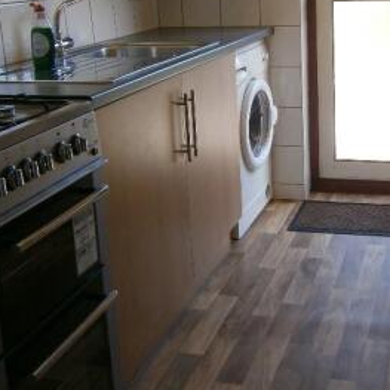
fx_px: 650
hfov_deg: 32.9
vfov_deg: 32.9
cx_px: 281
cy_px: 112
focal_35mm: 51
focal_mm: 4.7
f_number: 2.8
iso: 80
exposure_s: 1/50
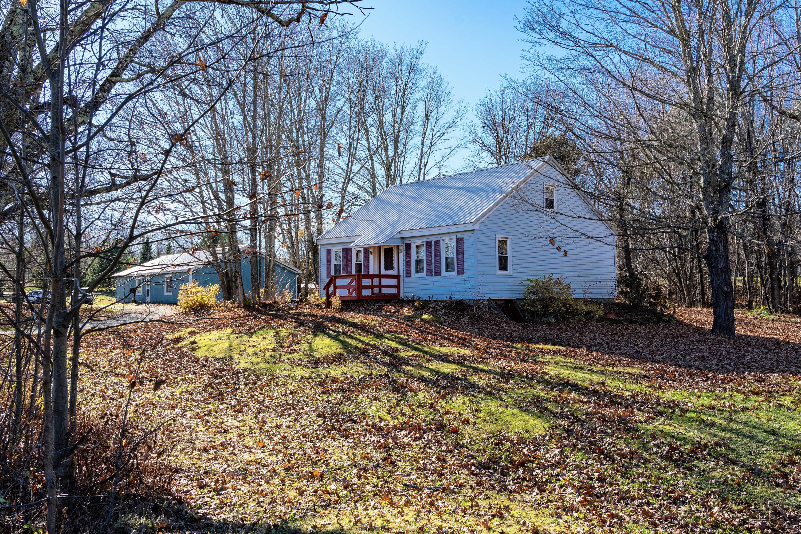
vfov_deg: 43.6
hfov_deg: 61.9
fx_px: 667
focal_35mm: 30
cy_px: 267
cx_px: 400
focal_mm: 30
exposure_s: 1/2500
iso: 320
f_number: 7.1
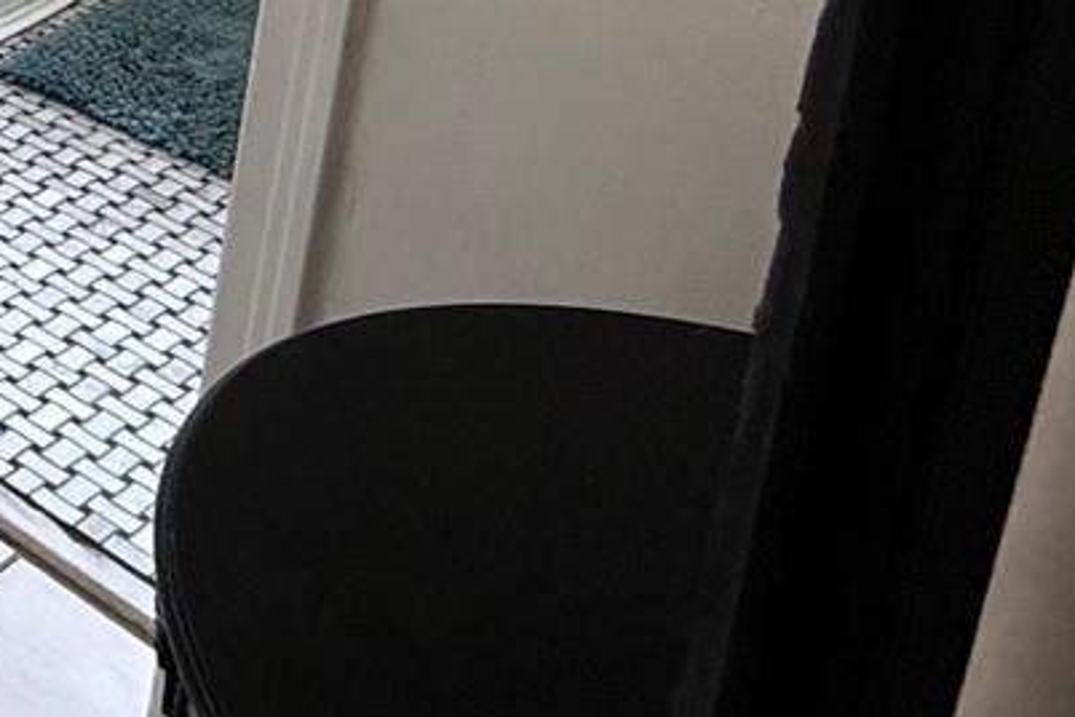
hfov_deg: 22.1
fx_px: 1732
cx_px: -832
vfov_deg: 19.4
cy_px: -455
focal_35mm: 58
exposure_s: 1/120
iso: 200
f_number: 2.2
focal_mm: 2.22
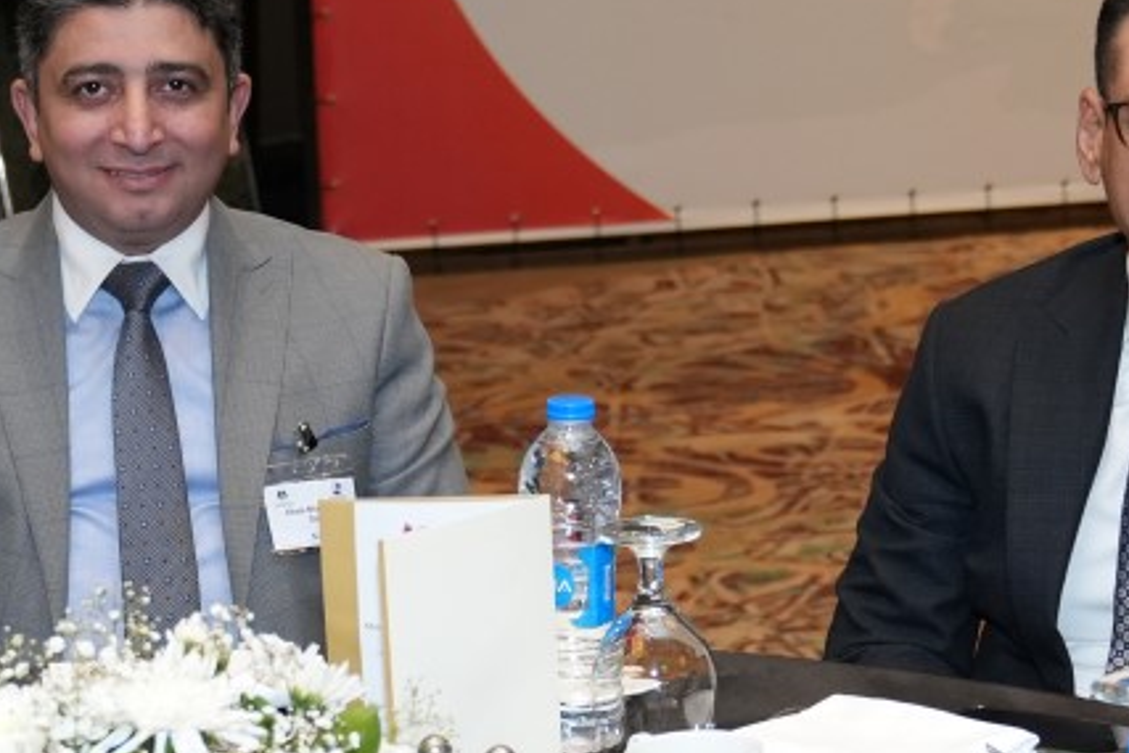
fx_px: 4047
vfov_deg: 10.6
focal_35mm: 129
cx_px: 701
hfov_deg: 15.9
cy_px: 584
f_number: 3.5
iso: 1250
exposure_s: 1/125
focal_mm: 34
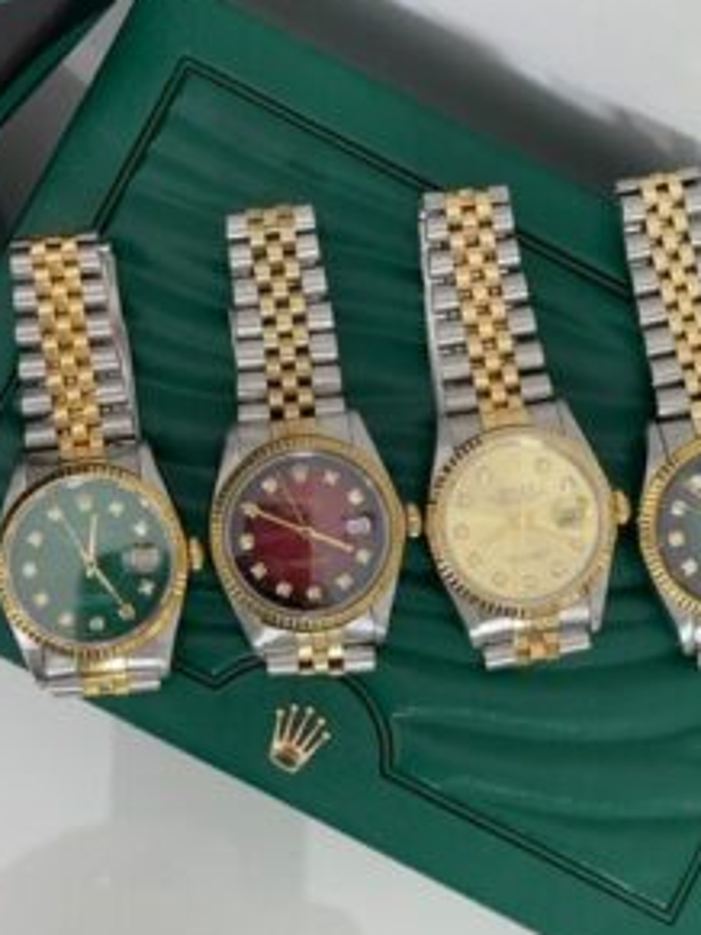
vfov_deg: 22.3
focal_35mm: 88
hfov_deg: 16.8
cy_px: 517
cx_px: 386
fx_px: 2378
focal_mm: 7.5
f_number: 2.2
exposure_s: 1/100
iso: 160
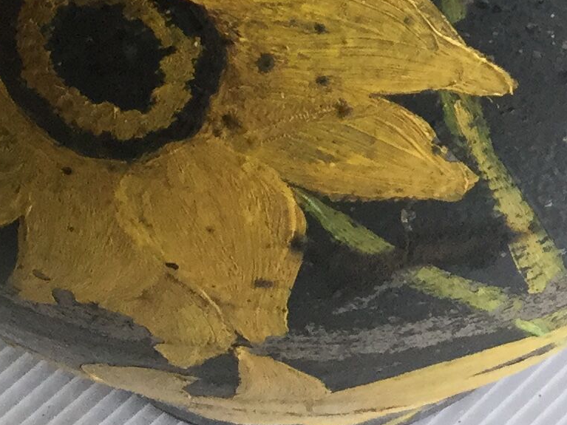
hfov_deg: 14.9
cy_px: -415
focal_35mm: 132
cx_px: 226
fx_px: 2162
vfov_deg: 10.4
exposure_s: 1/33
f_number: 2.4
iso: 40
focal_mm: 3.3
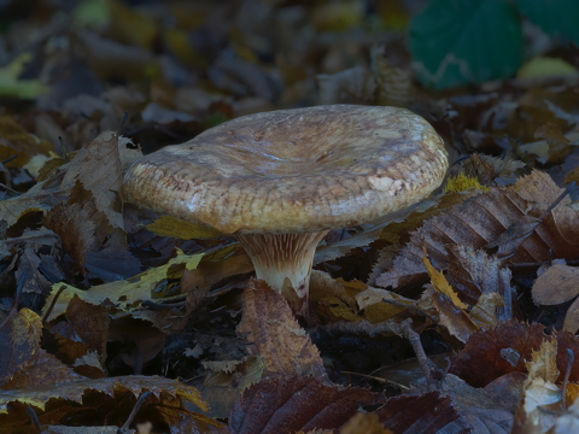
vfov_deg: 12.3
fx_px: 2007
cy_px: 217
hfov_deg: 16.4
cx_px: 290
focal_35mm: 120
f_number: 5.6
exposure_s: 1/20
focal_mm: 60
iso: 200
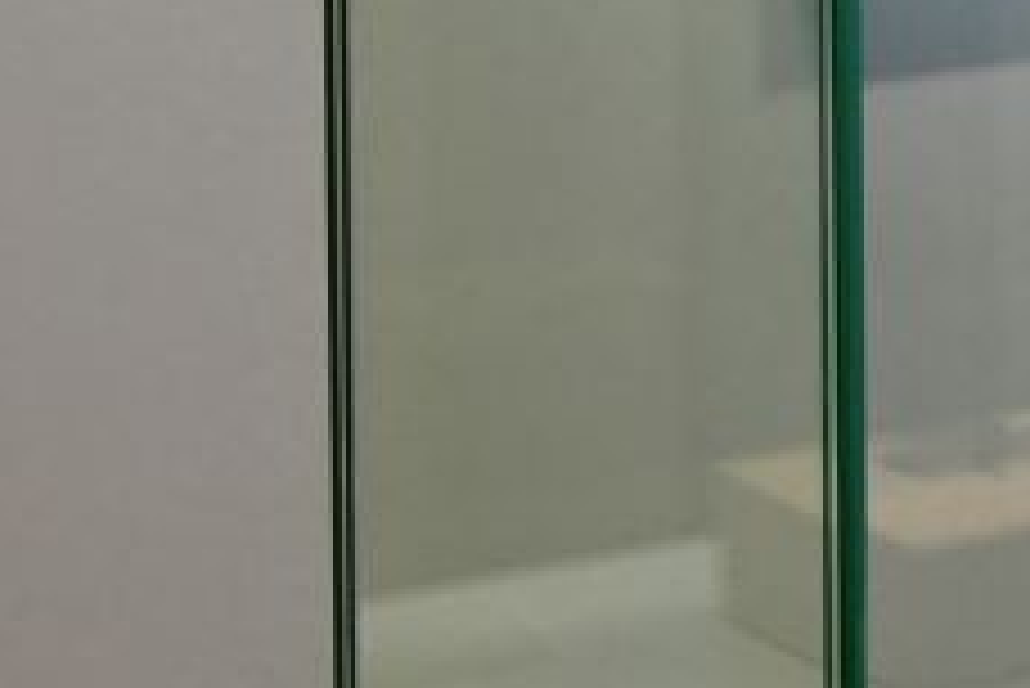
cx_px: 1642
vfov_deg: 6.0
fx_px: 6241
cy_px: -987
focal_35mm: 218
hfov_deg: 9.1
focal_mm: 26
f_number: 4
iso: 1000
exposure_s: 1/13
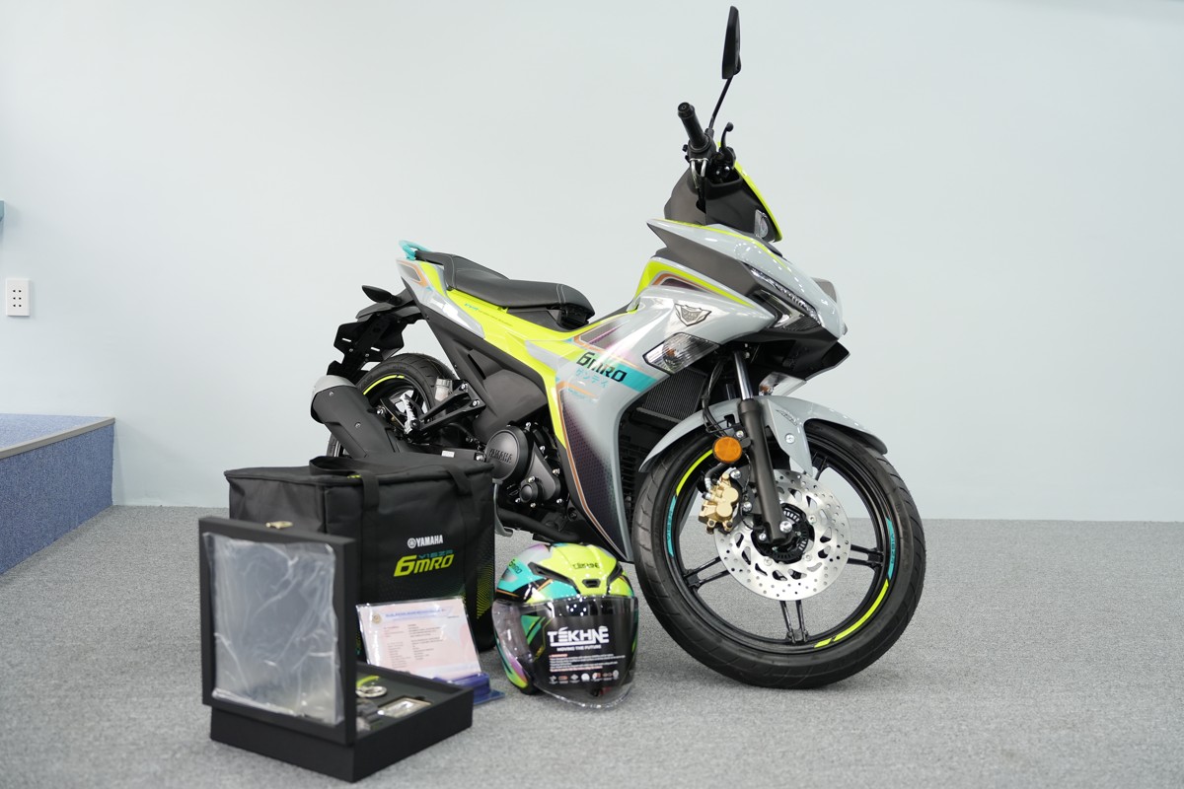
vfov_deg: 40.0
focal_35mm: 33
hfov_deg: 57.2
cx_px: 592
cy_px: 394
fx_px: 1085
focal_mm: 33
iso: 1000
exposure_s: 1/250
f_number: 2.8
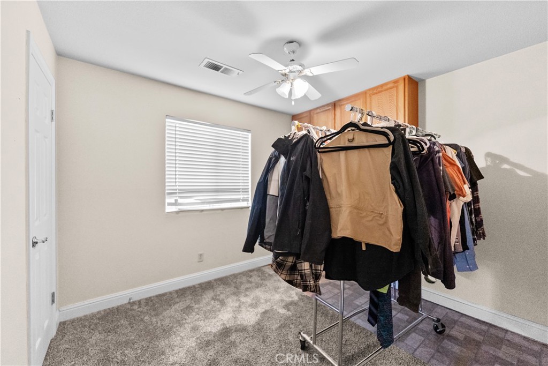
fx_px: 213
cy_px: 183
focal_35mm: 14
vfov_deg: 81.2
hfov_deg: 104.2
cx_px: 274
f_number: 2.8
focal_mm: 14
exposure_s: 1/160
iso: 3200
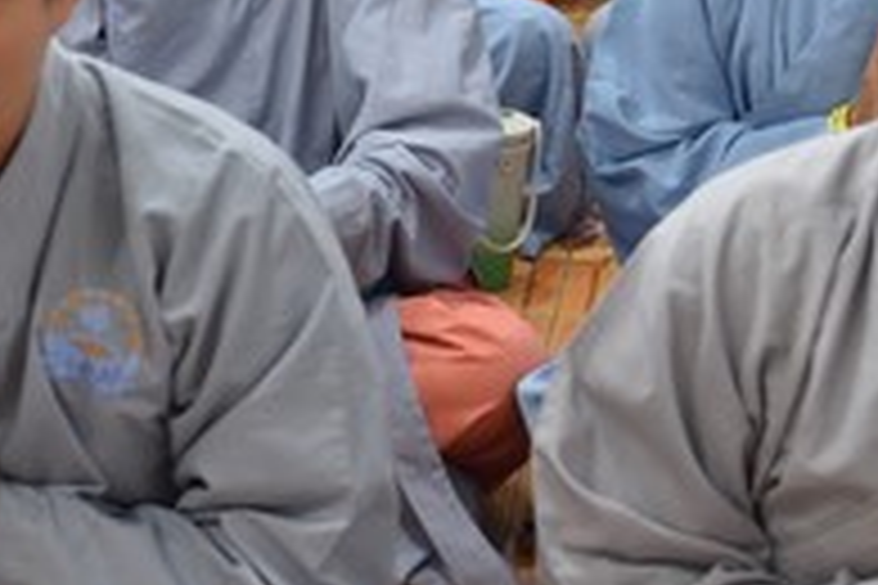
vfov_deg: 8.5
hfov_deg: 12.7
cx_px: 18
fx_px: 3902
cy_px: 63
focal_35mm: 160
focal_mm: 48
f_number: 4
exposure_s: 1/60
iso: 720
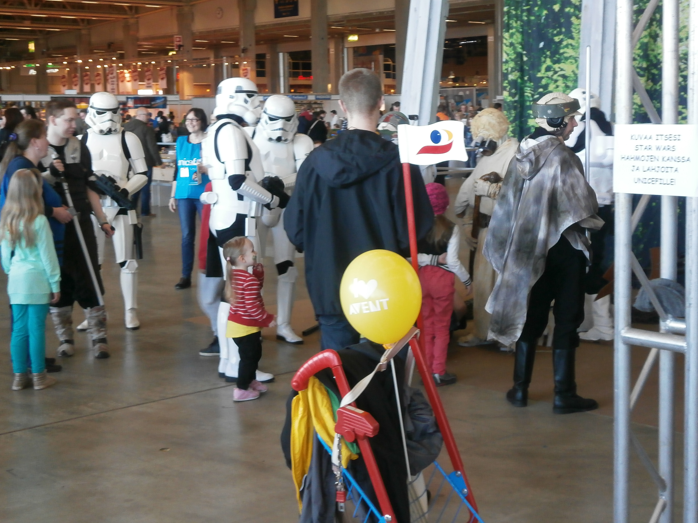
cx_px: 374
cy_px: 223
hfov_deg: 35.5
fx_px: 1089
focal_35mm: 54
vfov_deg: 27.0
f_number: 3.4
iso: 160
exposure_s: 1/40
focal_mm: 8.3
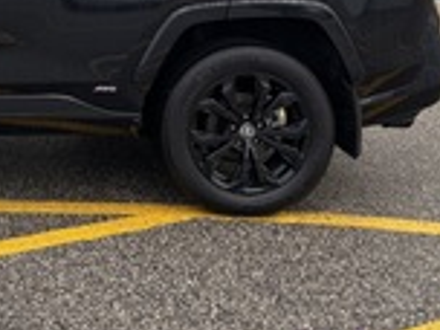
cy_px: -97
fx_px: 915
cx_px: -87
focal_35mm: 72
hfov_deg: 24.5
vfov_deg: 19.0
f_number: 1.6
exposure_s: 1/132
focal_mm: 5.96
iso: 32
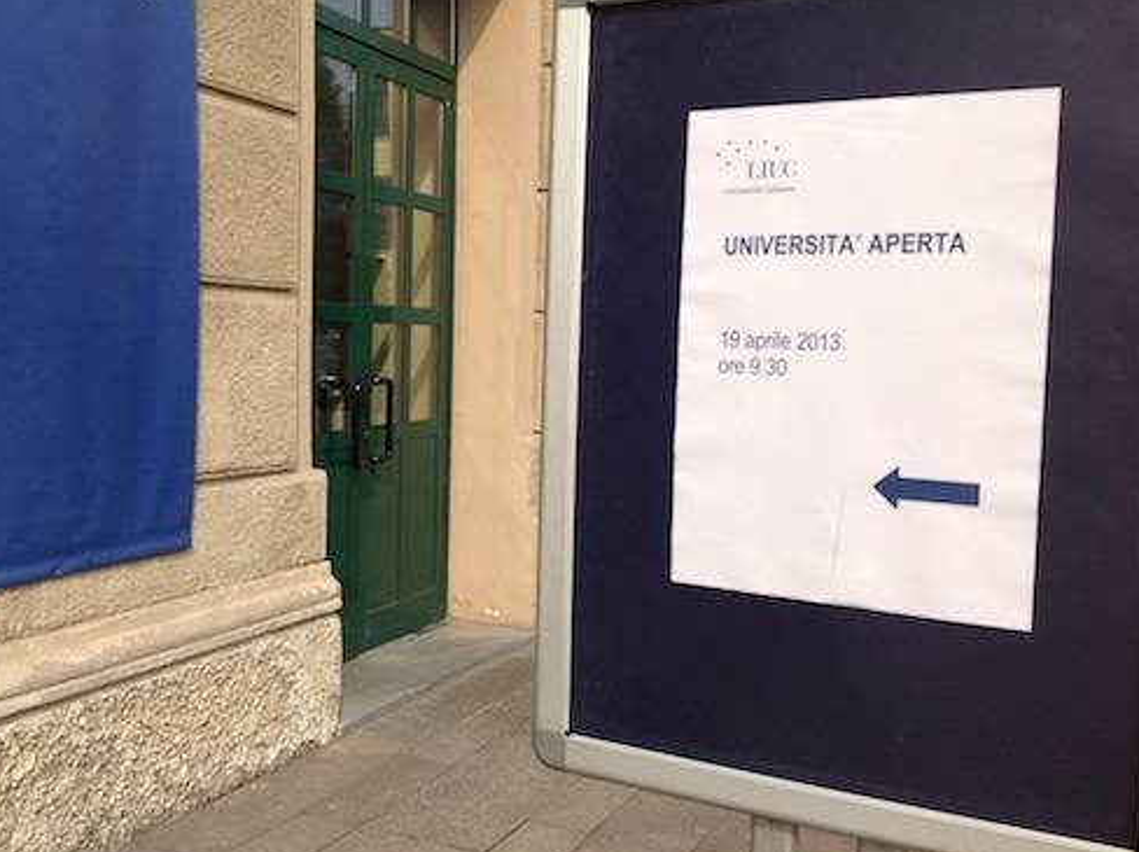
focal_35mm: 43
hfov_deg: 43.6
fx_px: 1413
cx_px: 446
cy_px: 401
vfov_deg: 33.5
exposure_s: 1/1592
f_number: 2.4
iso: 50
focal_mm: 4.28
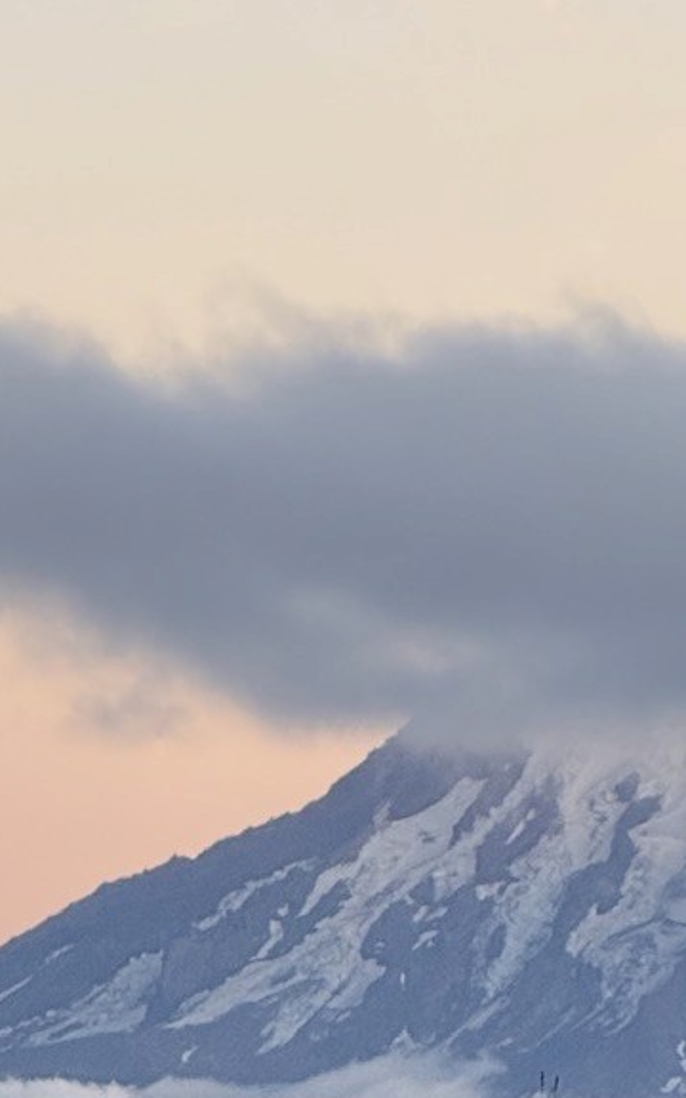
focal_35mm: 452
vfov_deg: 4.6
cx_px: 764
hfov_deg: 2.9
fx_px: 13521
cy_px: 825
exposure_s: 1/99
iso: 64
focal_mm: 15.66
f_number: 2.8
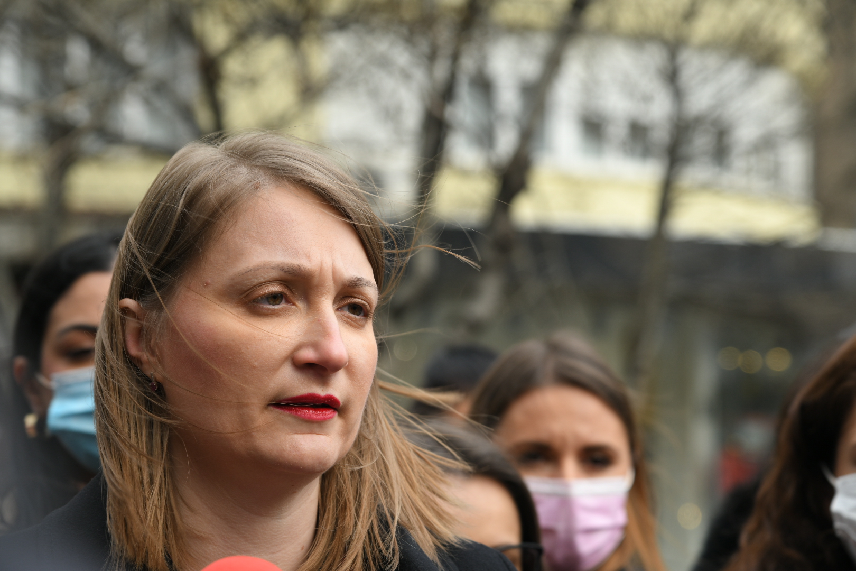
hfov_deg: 17.1
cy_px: 286
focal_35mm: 120
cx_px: 428
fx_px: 2853
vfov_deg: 11.4
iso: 200
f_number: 6.3
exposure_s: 1/160
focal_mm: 120
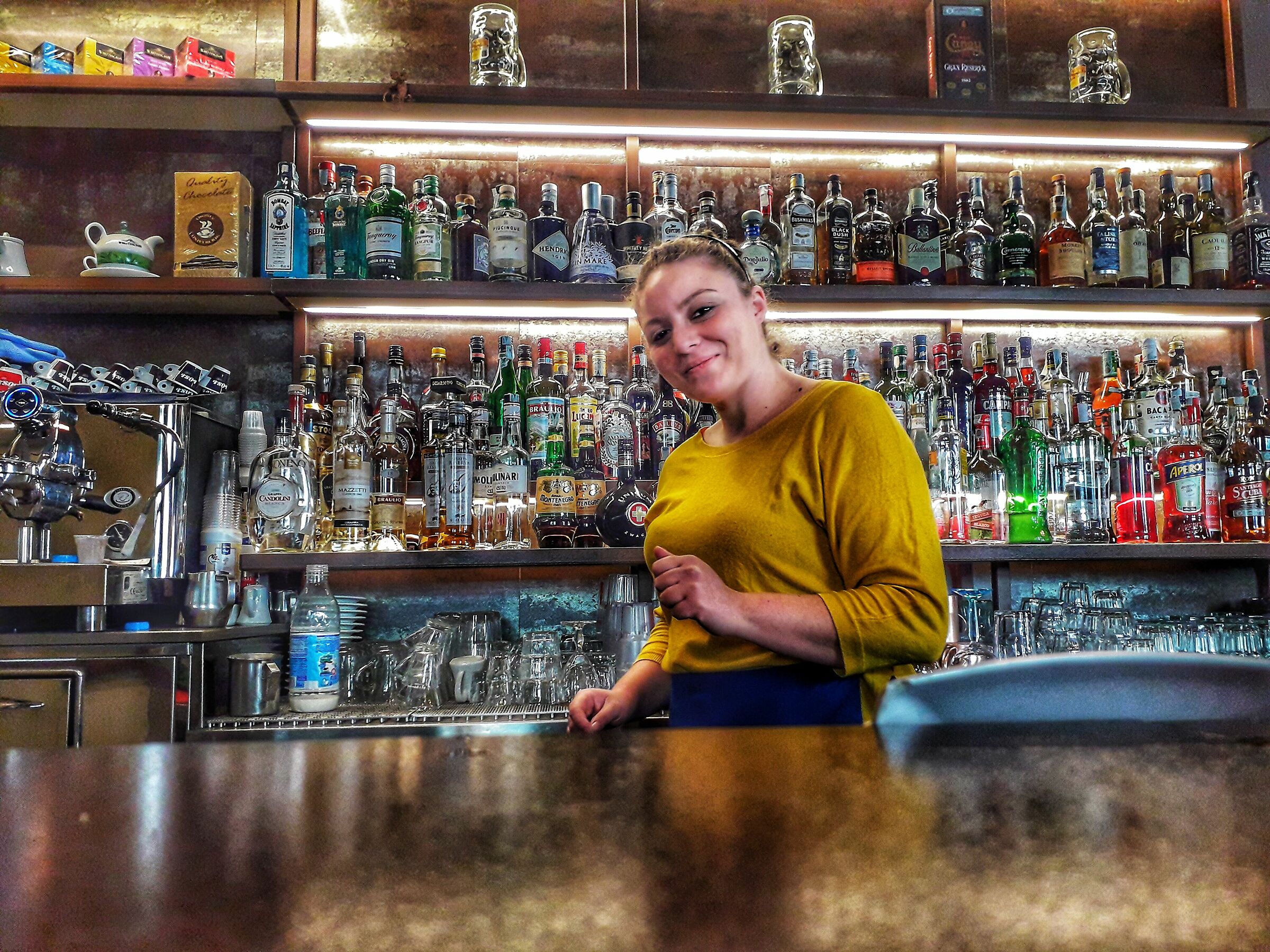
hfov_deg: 65.3
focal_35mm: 27
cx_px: 635
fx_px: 991
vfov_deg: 51.4
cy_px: 476
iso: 200
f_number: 1.9
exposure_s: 1/50
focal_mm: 3.6
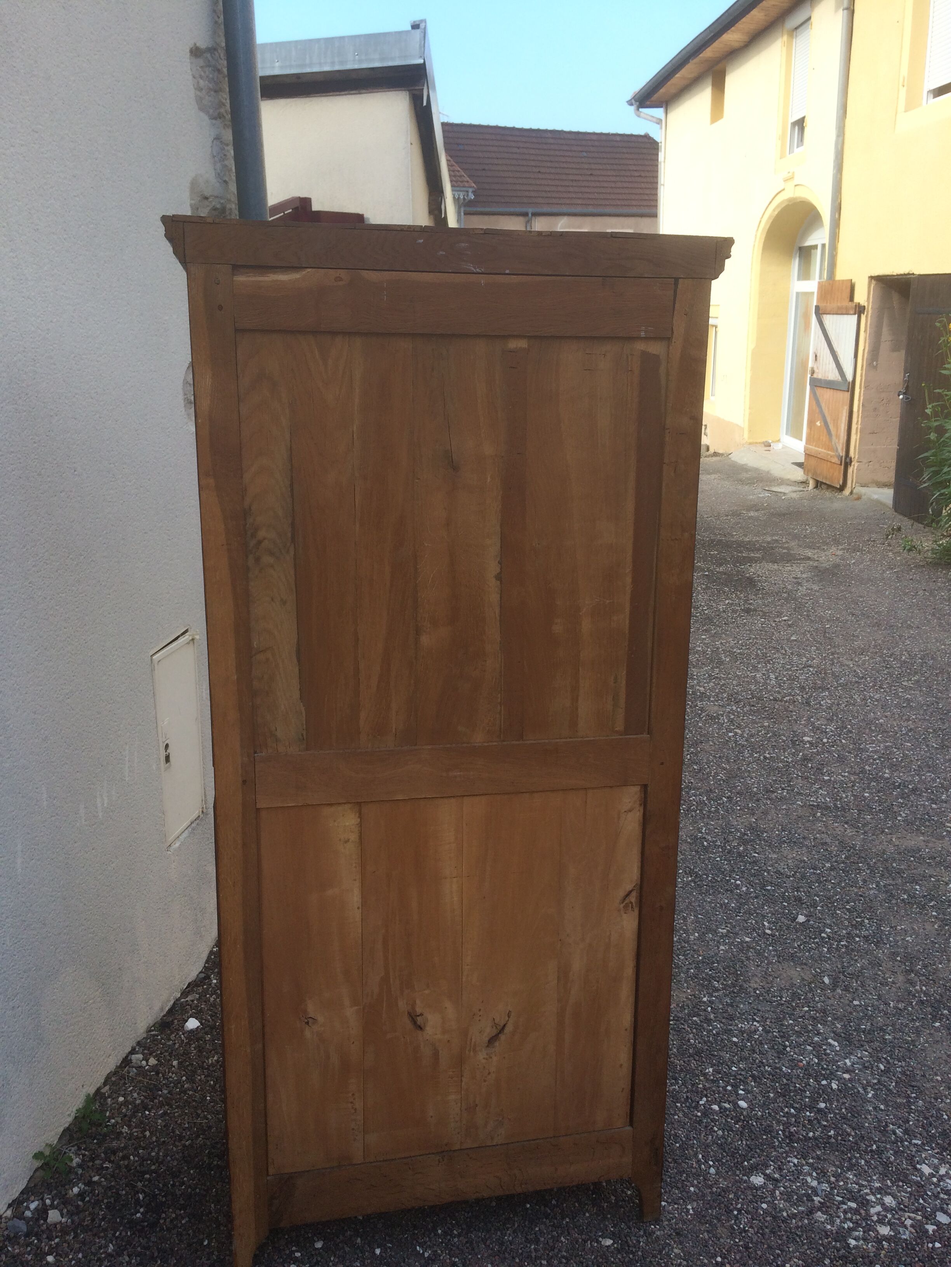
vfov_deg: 61.7
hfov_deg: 48.2
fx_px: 1062
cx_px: 476
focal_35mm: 29
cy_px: 634
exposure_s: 1/554
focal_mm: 4.15
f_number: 2.2
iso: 32
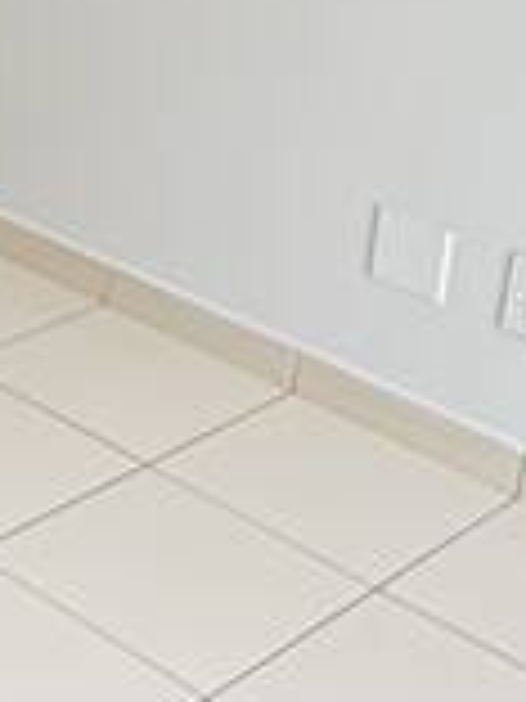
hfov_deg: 14.3
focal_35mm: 97
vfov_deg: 19.2
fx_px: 1965
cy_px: -122
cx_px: -252
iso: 400
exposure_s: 1/60
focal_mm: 2.22
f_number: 2.2
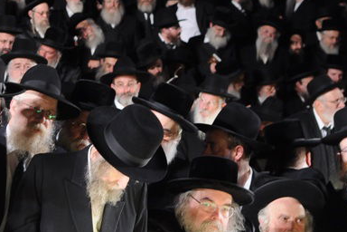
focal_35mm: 152
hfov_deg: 13.1
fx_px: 1465
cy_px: 140
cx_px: -89
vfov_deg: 9.0
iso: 400
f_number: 4
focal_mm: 38
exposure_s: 1/60
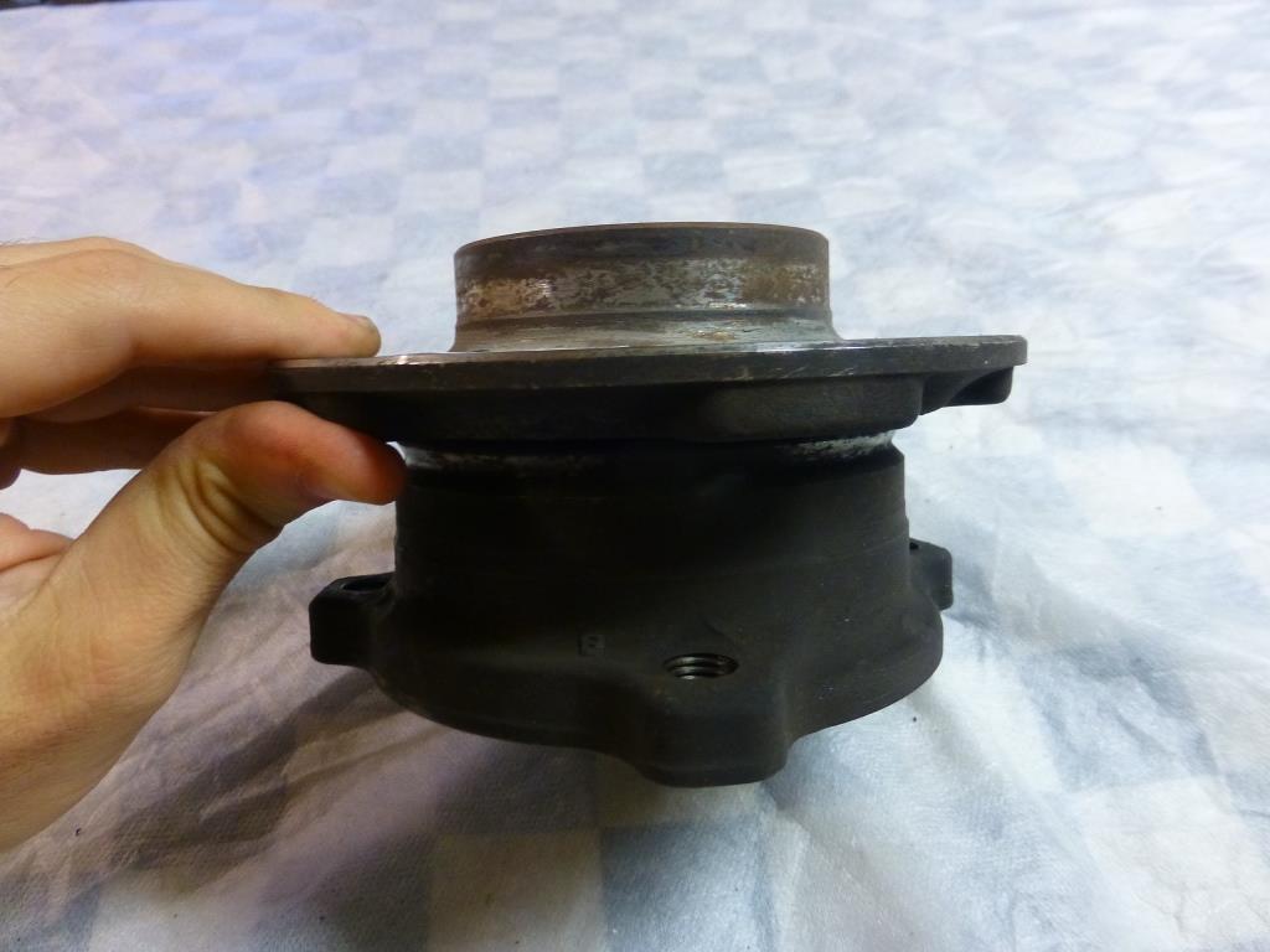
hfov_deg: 71.6
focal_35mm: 24
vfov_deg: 56.8
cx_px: 635
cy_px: 476
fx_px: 881
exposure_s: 1/40
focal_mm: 4.3
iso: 400
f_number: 3.3
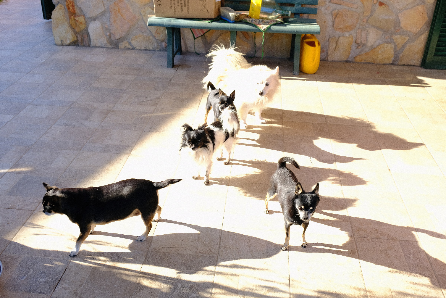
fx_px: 446
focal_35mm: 36
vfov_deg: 36.9
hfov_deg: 53.1
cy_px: 149
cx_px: 223
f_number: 5.6
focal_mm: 24.3
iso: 200
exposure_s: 1/125
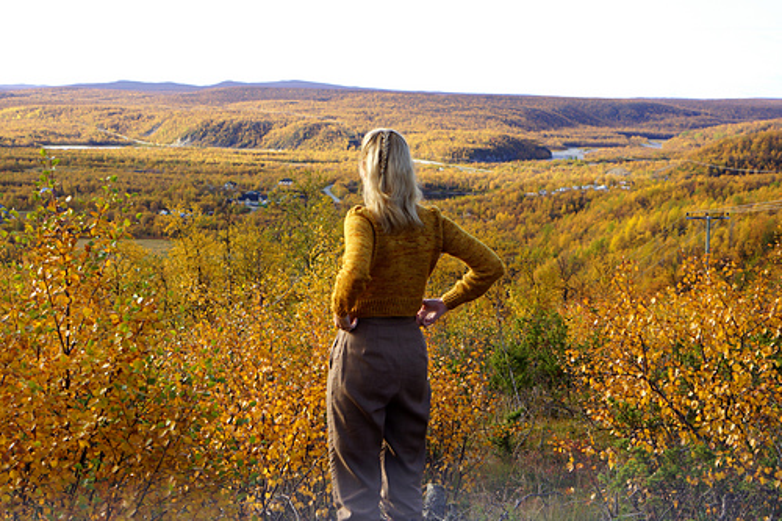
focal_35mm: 75
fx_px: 1629
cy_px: 260
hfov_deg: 27.0
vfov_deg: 18.2
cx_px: 391
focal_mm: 50
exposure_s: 1/100
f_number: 8
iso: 100
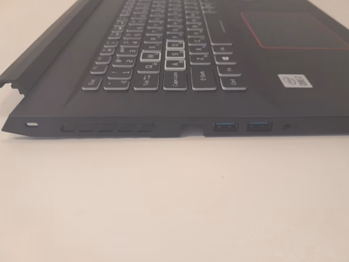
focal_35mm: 28
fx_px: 282
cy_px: 130
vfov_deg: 49.7
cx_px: 177
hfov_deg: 63.5
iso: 80
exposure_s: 1/60
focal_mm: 4
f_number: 1.8
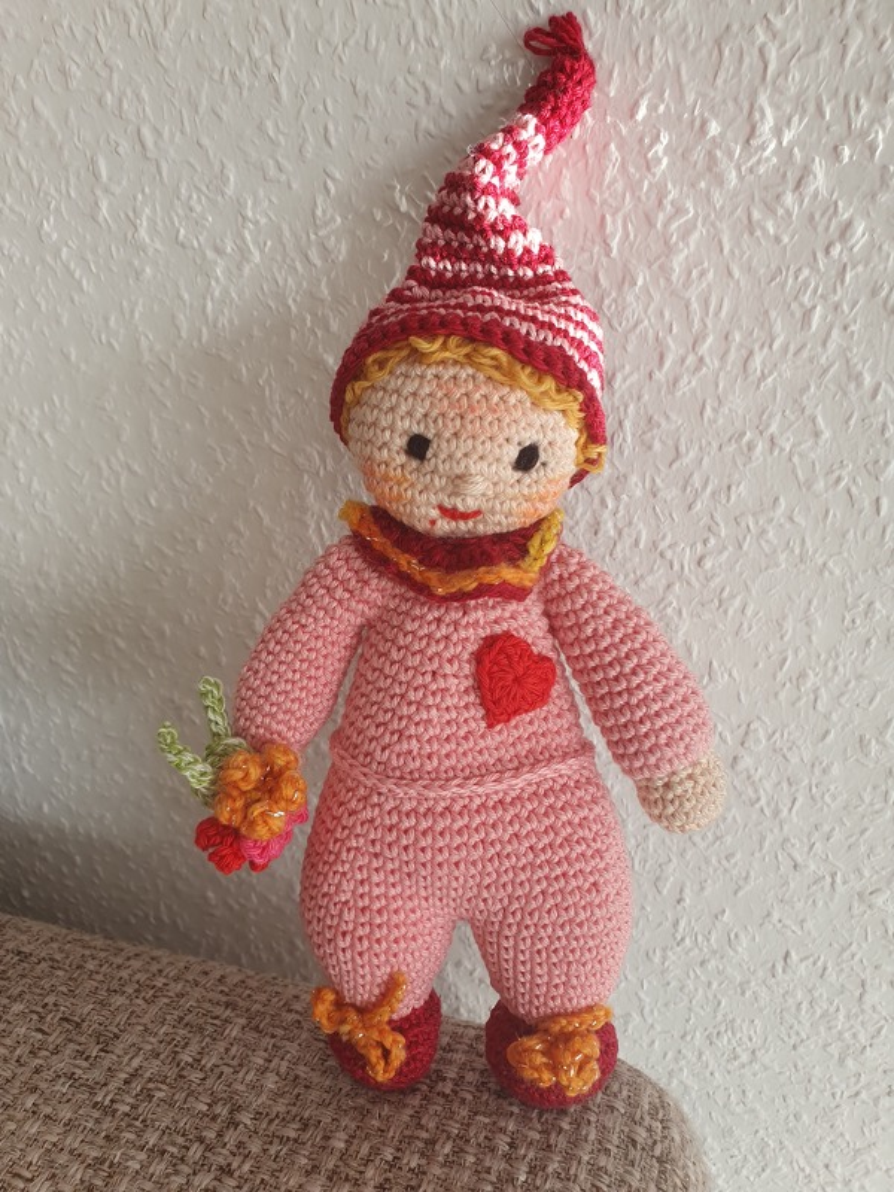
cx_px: 447
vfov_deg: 67.3
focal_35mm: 26
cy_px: 596
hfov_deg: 53.1
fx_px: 895
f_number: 2.4
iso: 50
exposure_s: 1/120
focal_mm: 4.32
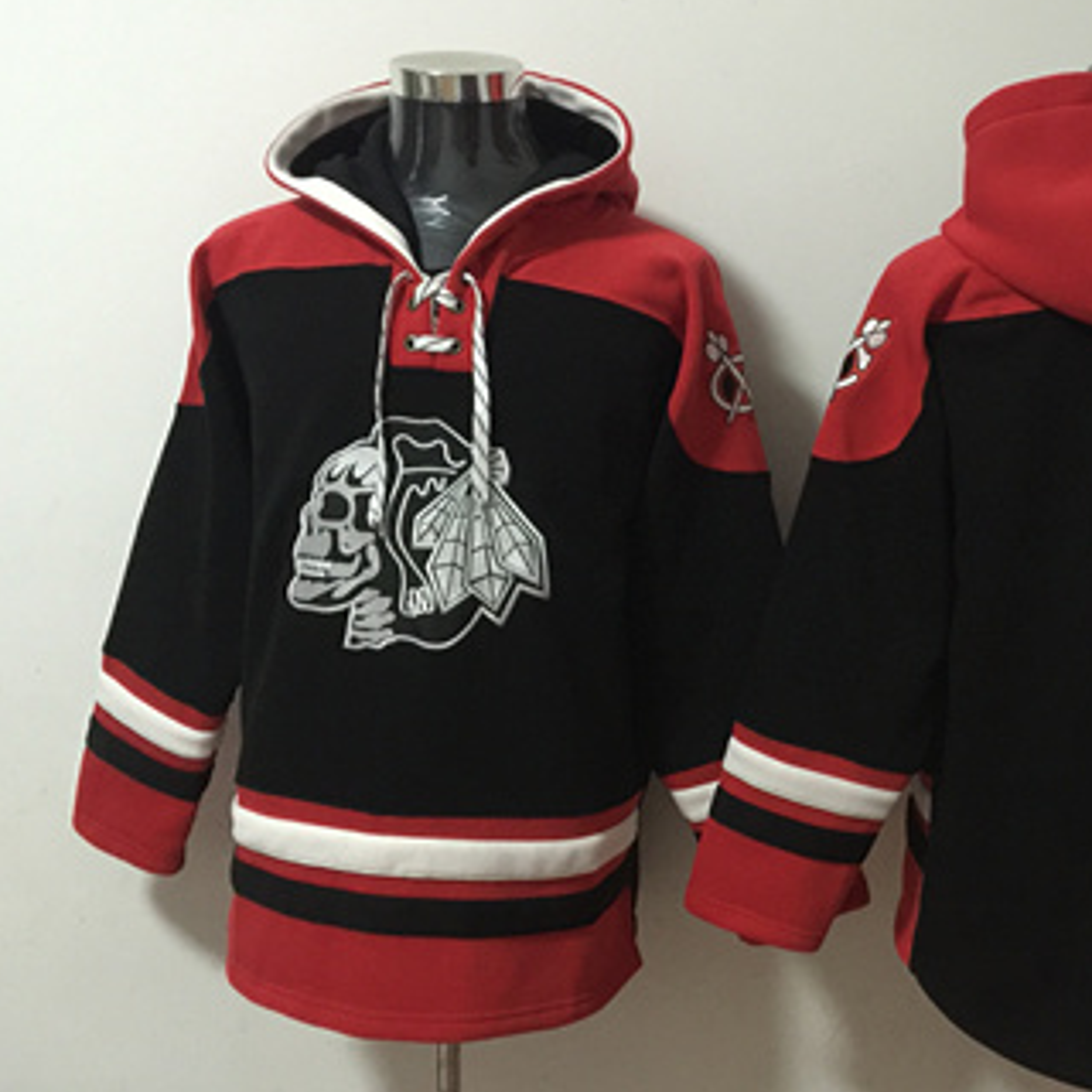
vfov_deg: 41.8
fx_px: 1428
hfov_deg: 40.7
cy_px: 476
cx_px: 819
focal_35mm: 40
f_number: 2.2
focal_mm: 4.15
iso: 200
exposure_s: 1/8
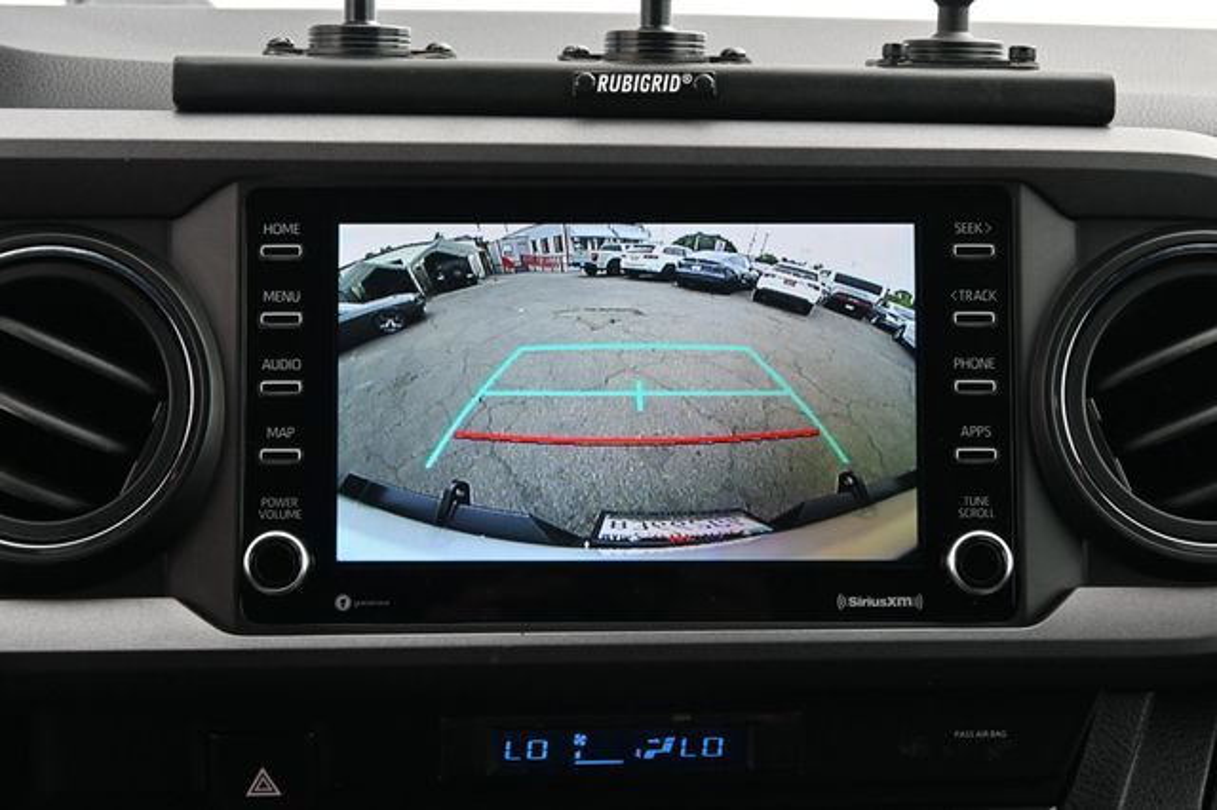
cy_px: 405
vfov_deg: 18.2
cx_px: 608
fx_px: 2534
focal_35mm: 75
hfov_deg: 27.0
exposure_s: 1/125
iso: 720
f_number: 6.3
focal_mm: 50
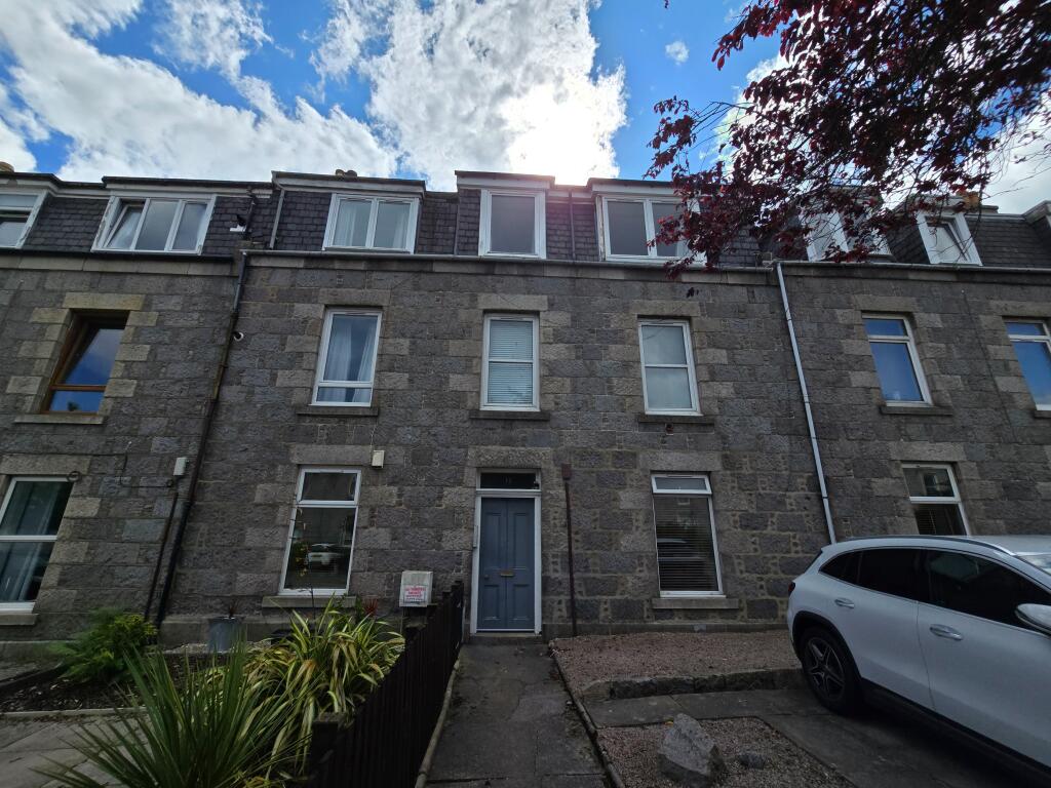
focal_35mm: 13
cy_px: 394
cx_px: 526
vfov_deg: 89.9
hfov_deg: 106.2
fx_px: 395
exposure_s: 1/2664
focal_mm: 2.2
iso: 50
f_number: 2.2
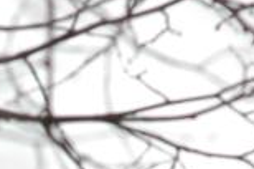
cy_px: 447
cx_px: -1
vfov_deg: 0.6
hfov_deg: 1.0
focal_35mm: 2122
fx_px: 14941
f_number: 6.3
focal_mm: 200
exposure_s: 1/160
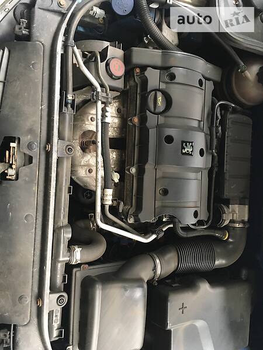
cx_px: 132
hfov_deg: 48.2
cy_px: 175
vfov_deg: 61.7
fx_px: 294
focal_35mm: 29
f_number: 2.2
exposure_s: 1/33
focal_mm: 4.2
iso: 200
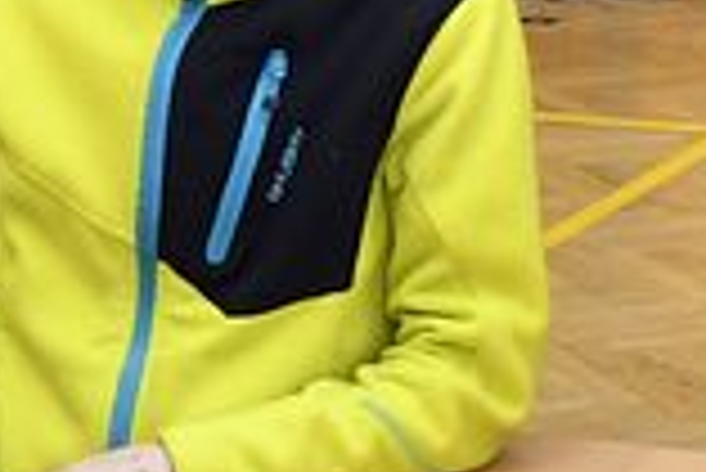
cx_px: 81
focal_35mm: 183
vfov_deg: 7.5
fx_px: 3592
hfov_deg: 11.2
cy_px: 391
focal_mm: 16
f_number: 6.3
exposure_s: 1/125
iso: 2000
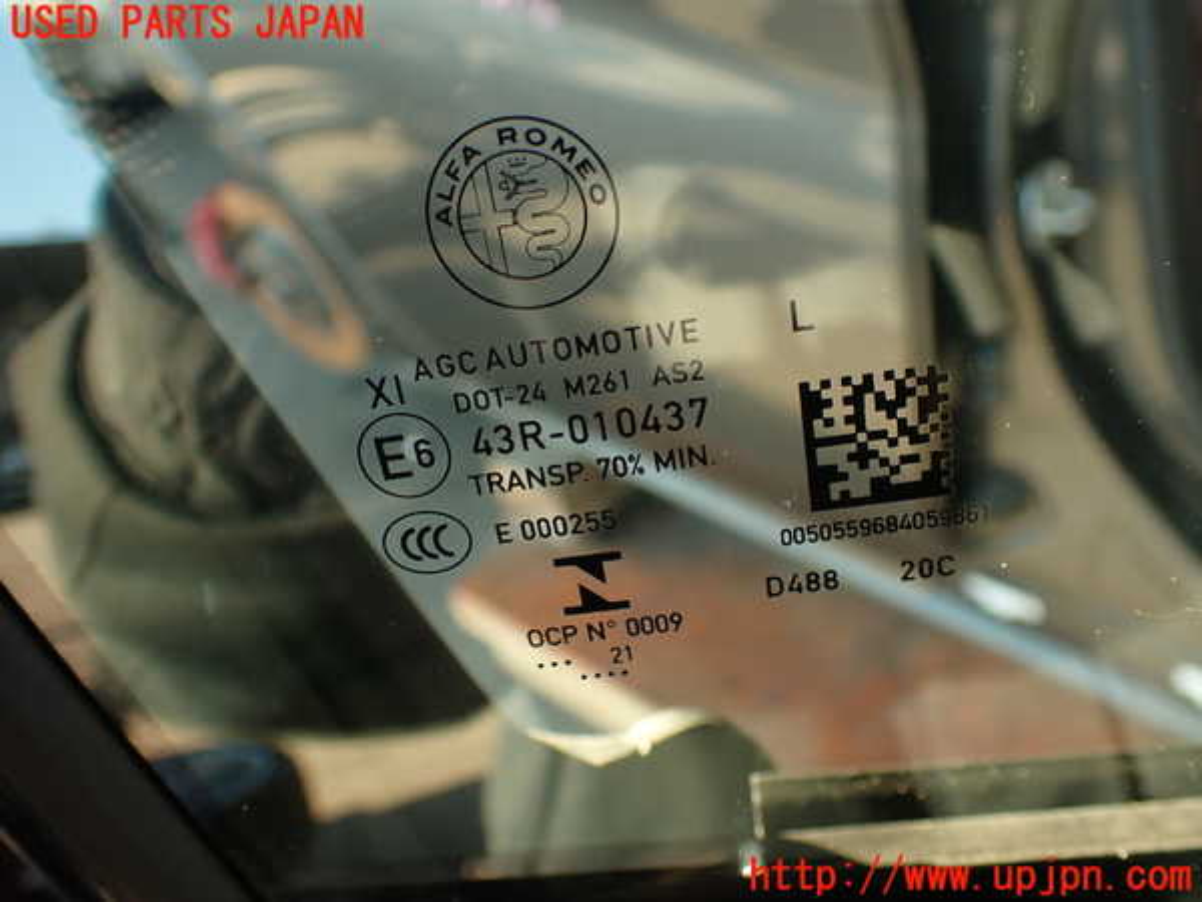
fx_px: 1111
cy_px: 451
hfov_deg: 56.8
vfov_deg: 44.2
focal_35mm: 32
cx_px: 601
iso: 100
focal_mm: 5.79
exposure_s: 1/60
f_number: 2.4
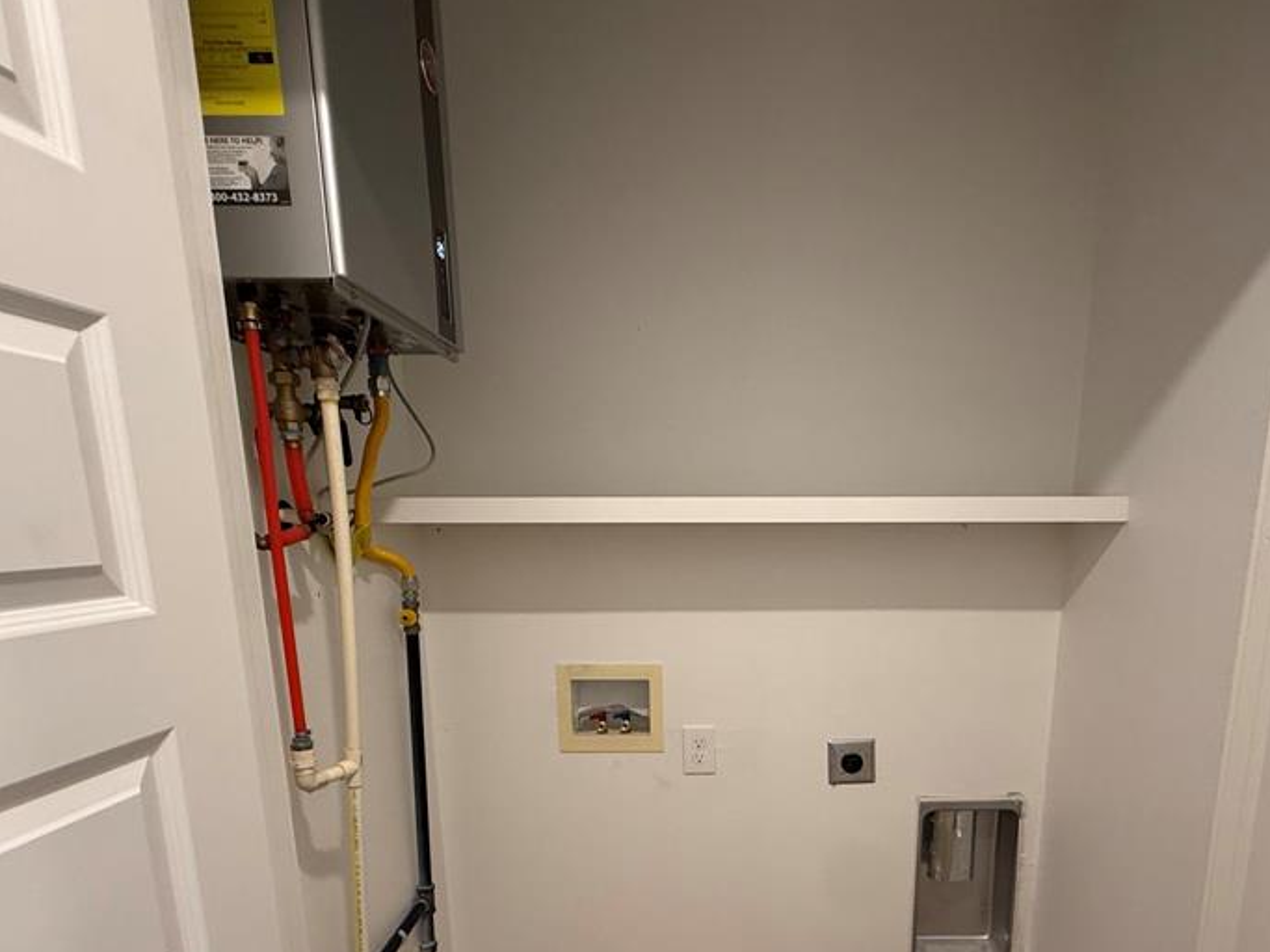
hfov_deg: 78.4
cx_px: 742
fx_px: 770
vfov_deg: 61.1
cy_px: 673
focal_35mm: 21
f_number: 2.2
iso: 320
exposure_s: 1/60
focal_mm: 2.22
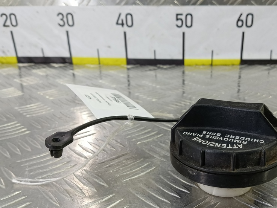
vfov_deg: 43.6
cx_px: 174
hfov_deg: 56.1
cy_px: 137
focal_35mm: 32
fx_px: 256
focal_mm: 4.11
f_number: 1.6
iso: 143
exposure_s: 1/50
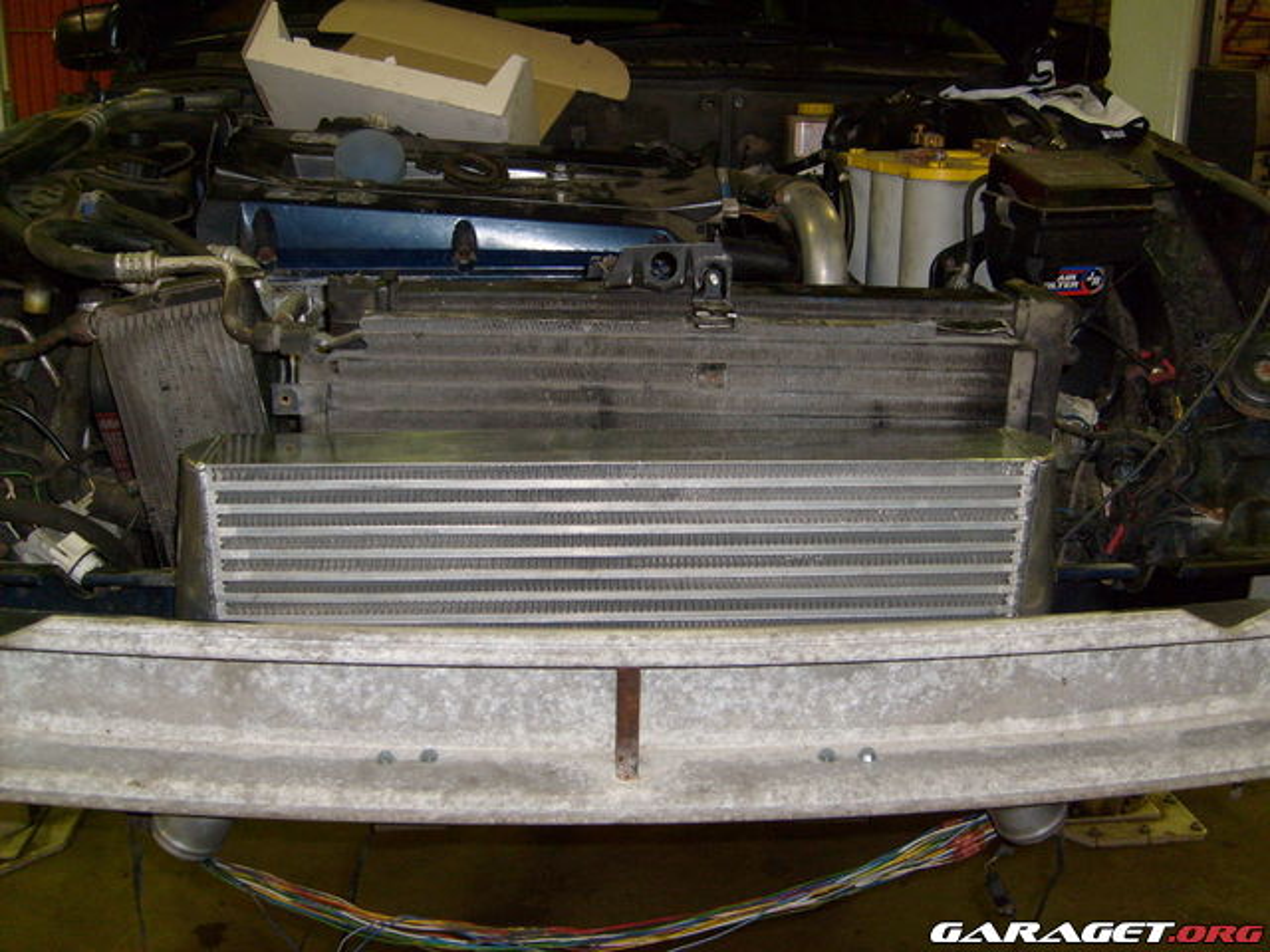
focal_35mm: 35
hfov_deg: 52.6
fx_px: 1284
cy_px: 476
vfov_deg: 40.7
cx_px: 635
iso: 100
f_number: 2.8
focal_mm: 5.8
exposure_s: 1/45
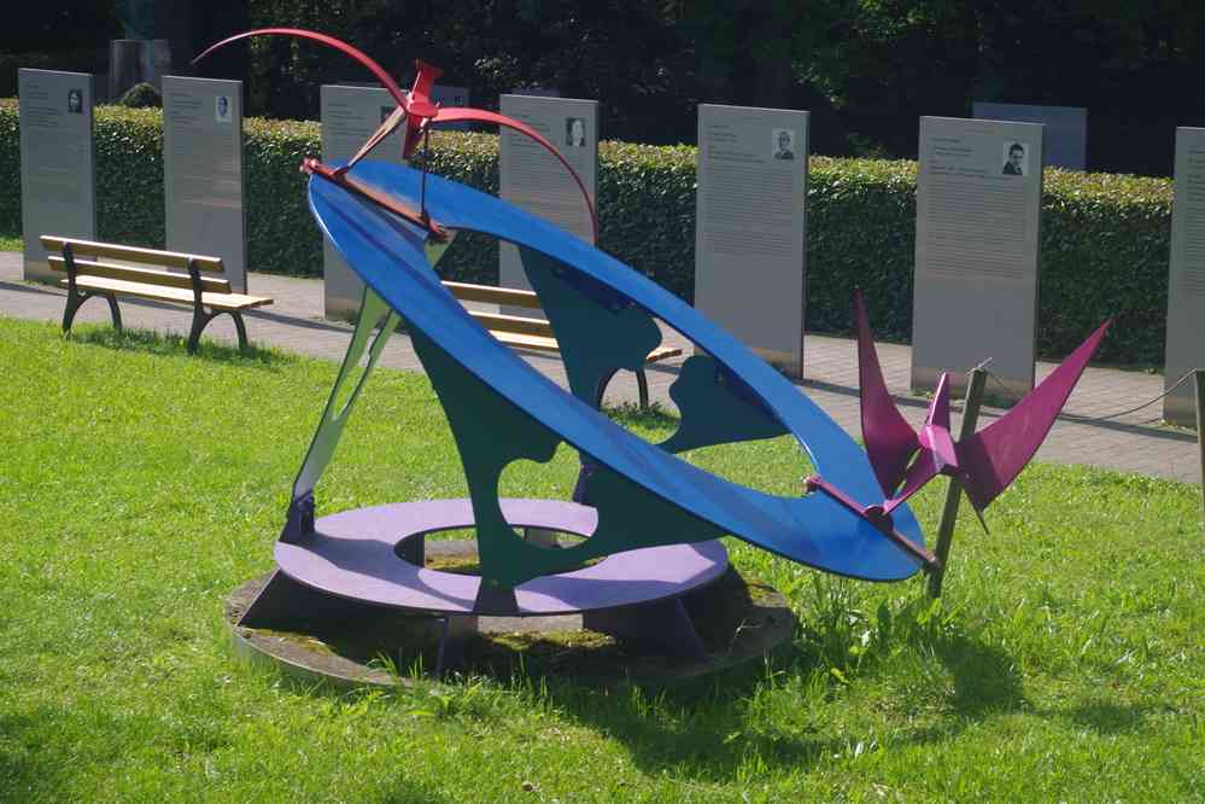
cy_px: 402
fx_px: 2761
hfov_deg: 24.6
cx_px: 602
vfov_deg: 16.6
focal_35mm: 82
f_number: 9
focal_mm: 55
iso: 200
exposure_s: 1/100
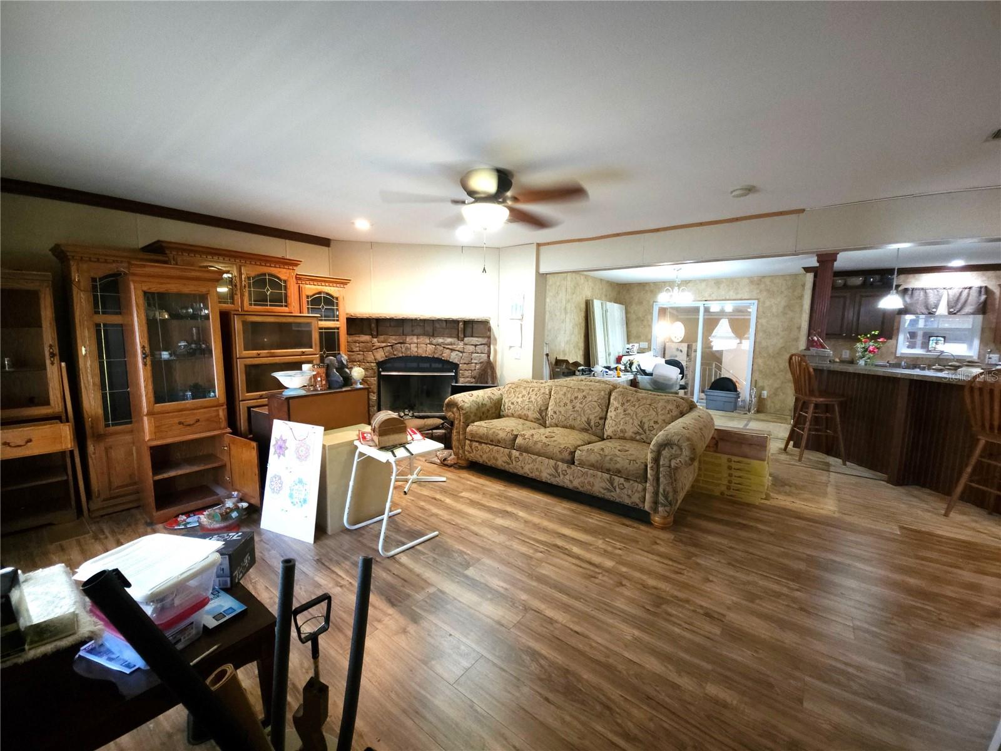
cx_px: 500
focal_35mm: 13
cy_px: 376
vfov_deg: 89.9
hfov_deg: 106.2
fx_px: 376
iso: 200
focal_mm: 2.2
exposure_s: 1/15
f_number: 2.2
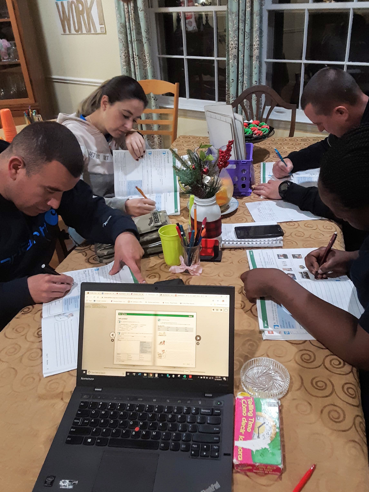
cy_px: 233
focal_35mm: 30
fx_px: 426
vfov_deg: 59.9
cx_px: 192
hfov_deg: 46.8
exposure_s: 1/24
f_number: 1.9
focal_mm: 2.91
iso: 160
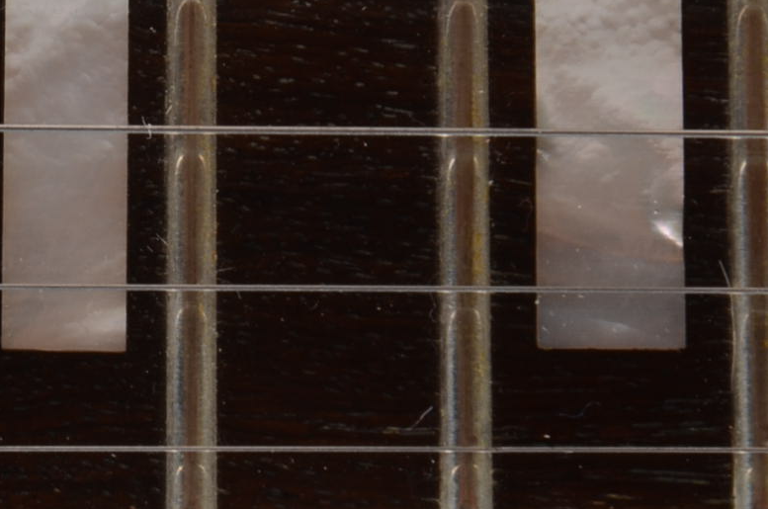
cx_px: -318
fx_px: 10638
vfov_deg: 2.7
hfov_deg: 4.1
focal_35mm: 500
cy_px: 76
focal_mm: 105
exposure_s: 1/60
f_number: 20
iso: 250
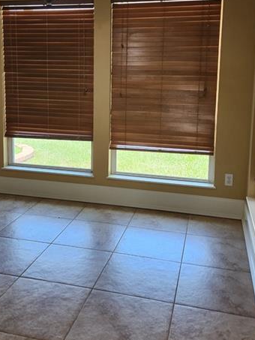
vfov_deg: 47.2
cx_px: 109
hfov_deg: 36.8
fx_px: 383
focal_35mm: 39
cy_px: 117
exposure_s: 1/120
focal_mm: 5.4
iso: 80
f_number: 1.8
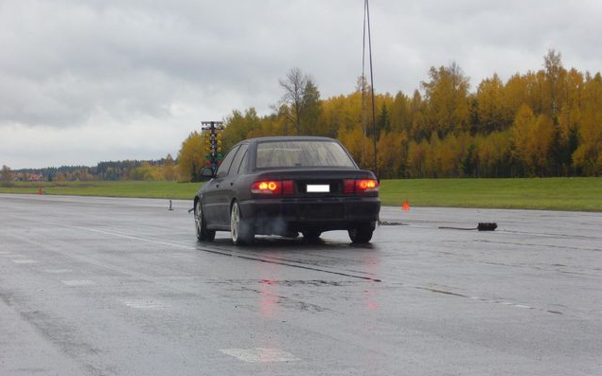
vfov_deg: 11.7
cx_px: 301
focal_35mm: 112
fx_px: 1837
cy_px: 174
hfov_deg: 18.6
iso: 80
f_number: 5
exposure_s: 1/80
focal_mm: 17.4
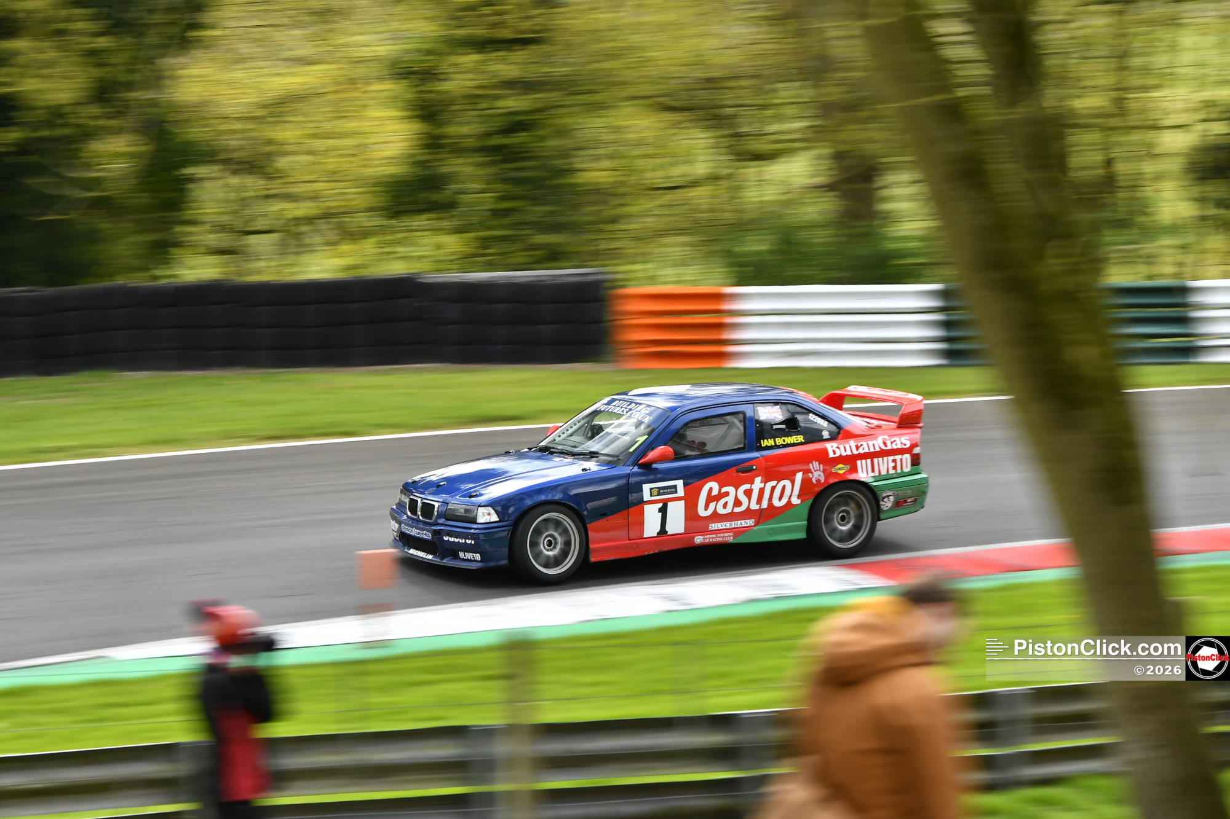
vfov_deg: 13.0
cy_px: 410
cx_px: 615
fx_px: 3587
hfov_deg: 19.5
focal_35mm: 105
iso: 280
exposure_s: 1/100
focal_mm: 70
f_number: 5.6
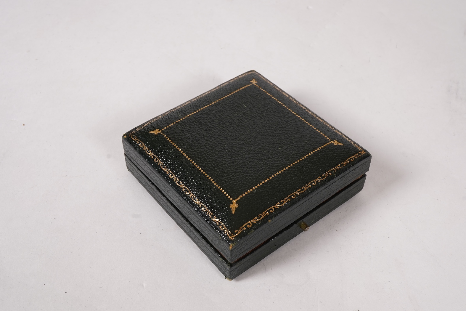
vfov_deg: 29.9
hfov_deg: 43.6
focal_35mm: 45
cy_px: 156
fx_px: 583
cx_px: 233
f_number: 22
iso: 400
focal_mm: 30
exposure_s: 1/160
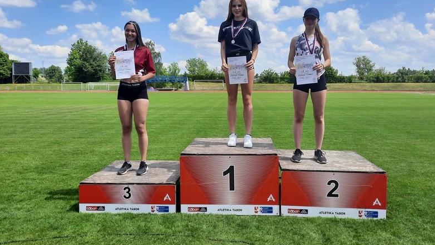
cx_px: 223
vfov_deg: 41.4
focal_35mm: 28
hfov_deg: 67.9
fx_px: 323
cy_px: 100
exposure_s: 1/1172
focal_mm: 4.6
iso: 32
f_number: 2
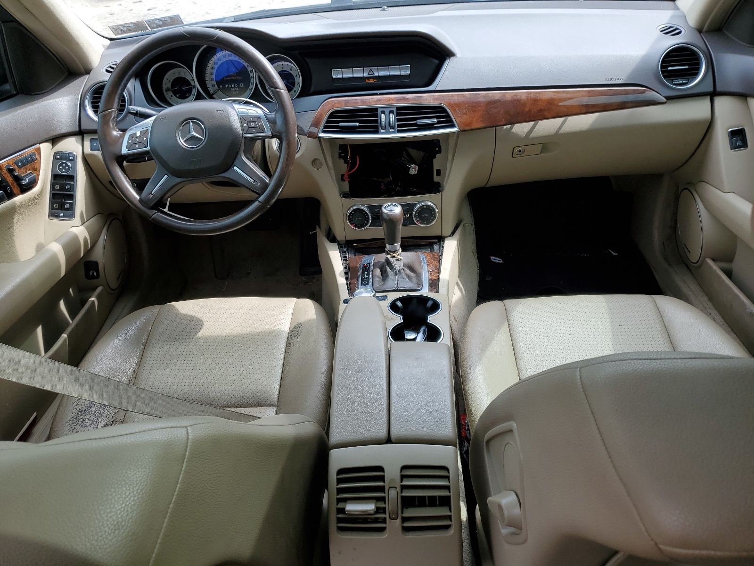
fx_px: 566
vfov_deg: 53.1
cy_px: 283
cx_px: 377
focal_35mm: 26
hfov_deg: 67.3
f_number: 1.5
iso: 50
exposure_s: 1/385
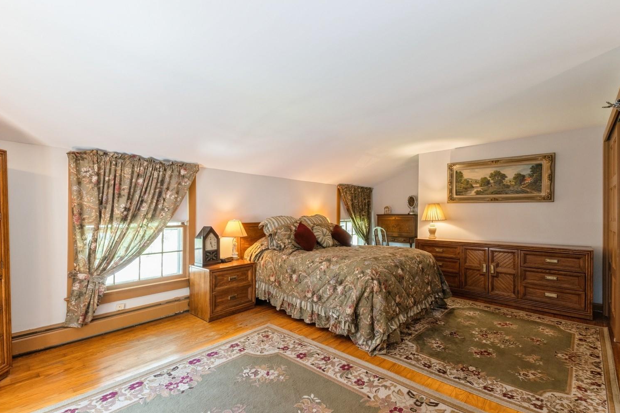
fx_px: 275
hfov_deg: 96.7
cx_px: 292
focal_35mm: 16
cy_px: 211
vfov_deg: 73.7
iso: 800
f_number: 14
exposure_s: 1/3
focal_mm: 15
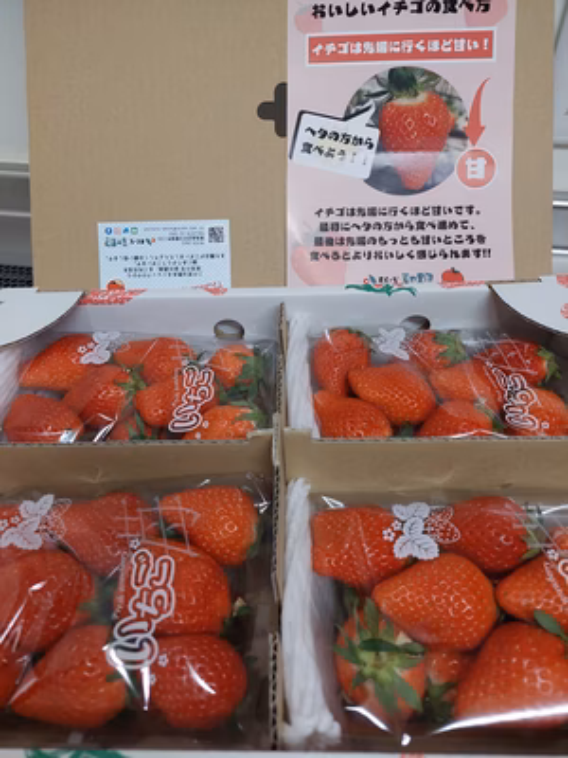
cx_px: 284
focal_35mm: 24
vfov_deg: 71.6
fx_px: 525
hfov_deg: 56.8
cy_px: 379
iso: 250
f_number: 1.8
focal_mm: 5.23
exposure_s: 1/50
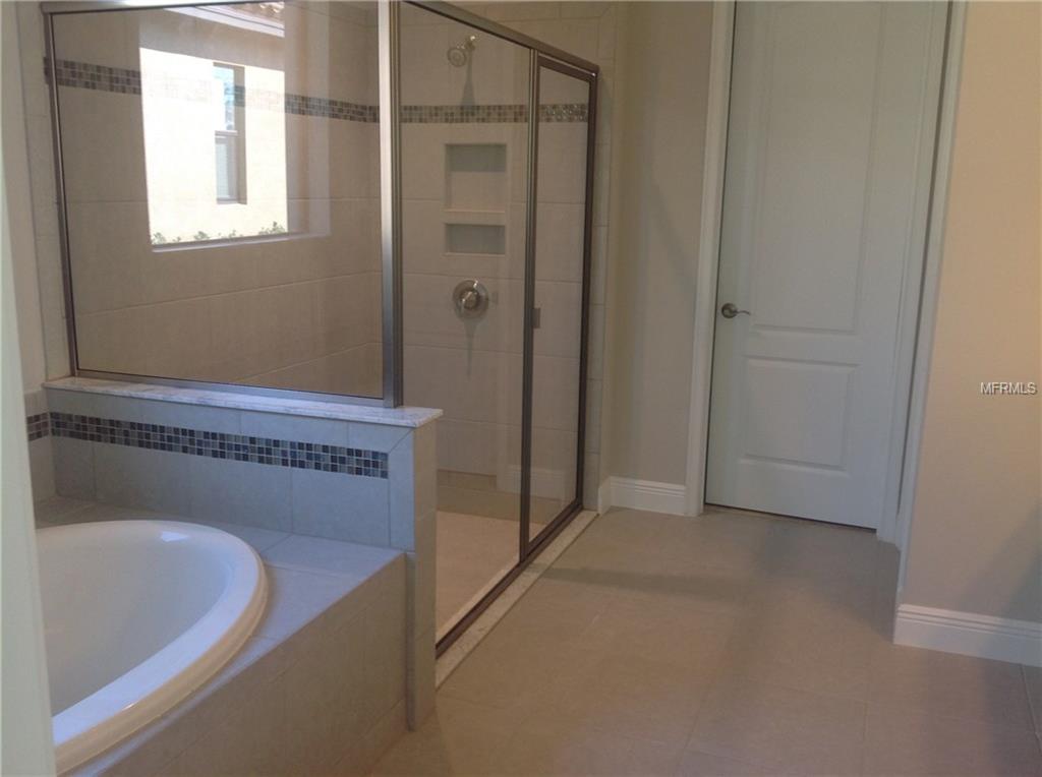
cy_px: 388
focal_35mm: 35
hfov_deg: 52.7
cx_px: 521
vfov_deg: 40.6
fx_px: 1052
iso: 50
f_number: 2.4
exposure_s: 1/30
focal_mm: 4.28
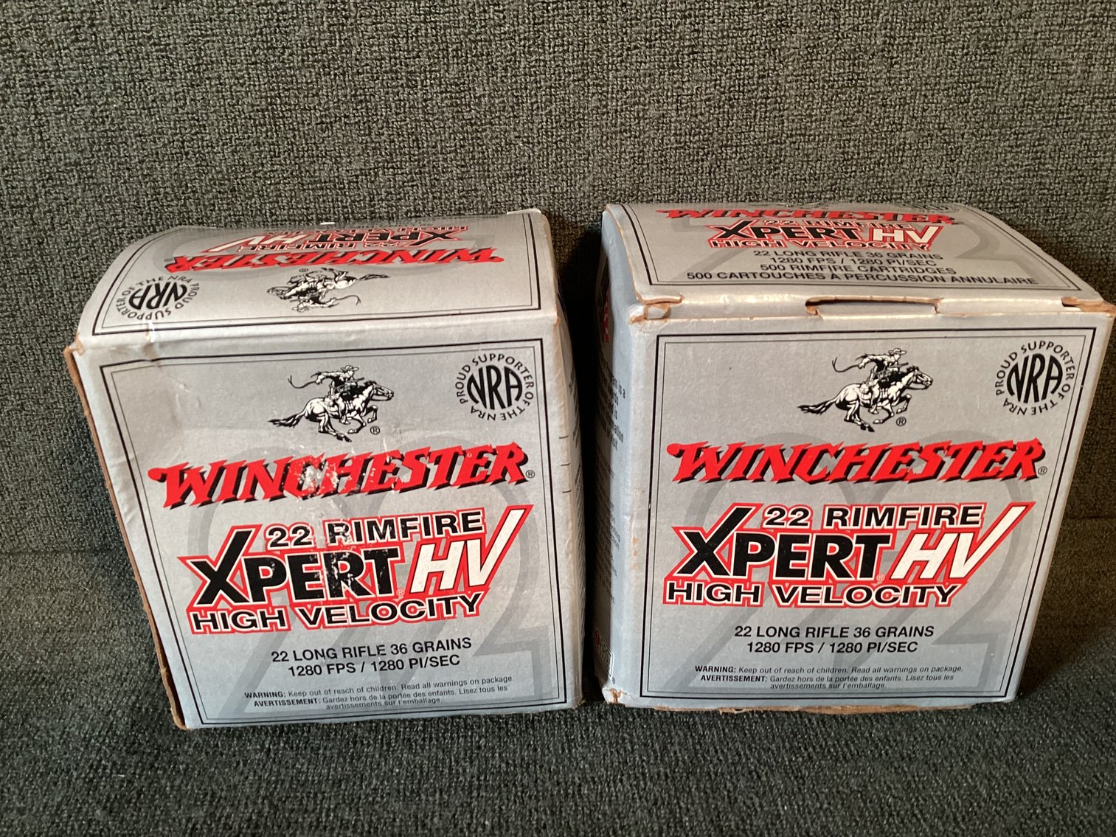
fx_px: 1000
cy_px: 418
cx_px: 558
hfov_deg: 58.3
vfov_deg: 45.4
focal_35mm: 31
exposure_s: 1/60
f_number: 2.4
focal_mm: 3.3
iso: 250
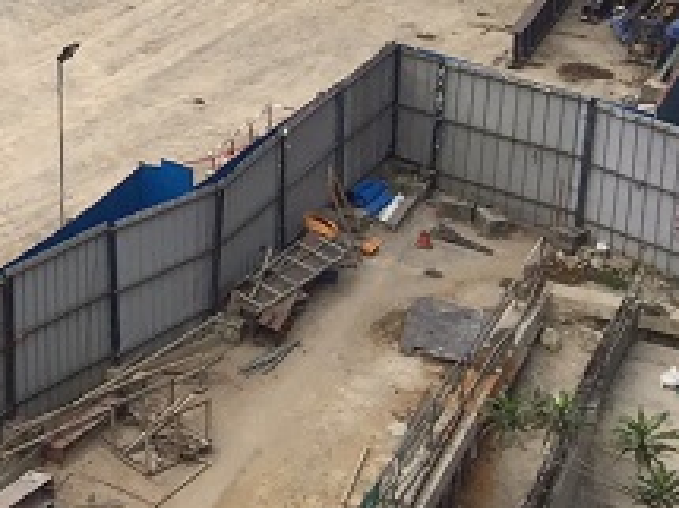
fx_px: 2117
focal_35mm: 108
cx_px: -556
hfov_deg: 15.5
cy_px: -69
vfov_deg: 13.4
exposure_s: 1/260
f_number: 2.2
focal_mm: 4.15
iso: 32
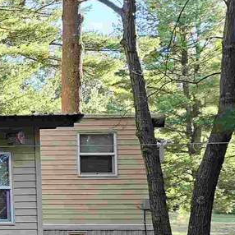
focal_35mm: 91
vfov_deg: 18.9
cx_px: -287
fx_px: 699
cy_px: 190
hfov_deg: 14.4
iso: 100
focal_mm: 6.3
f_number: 1.7
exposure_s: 1/180
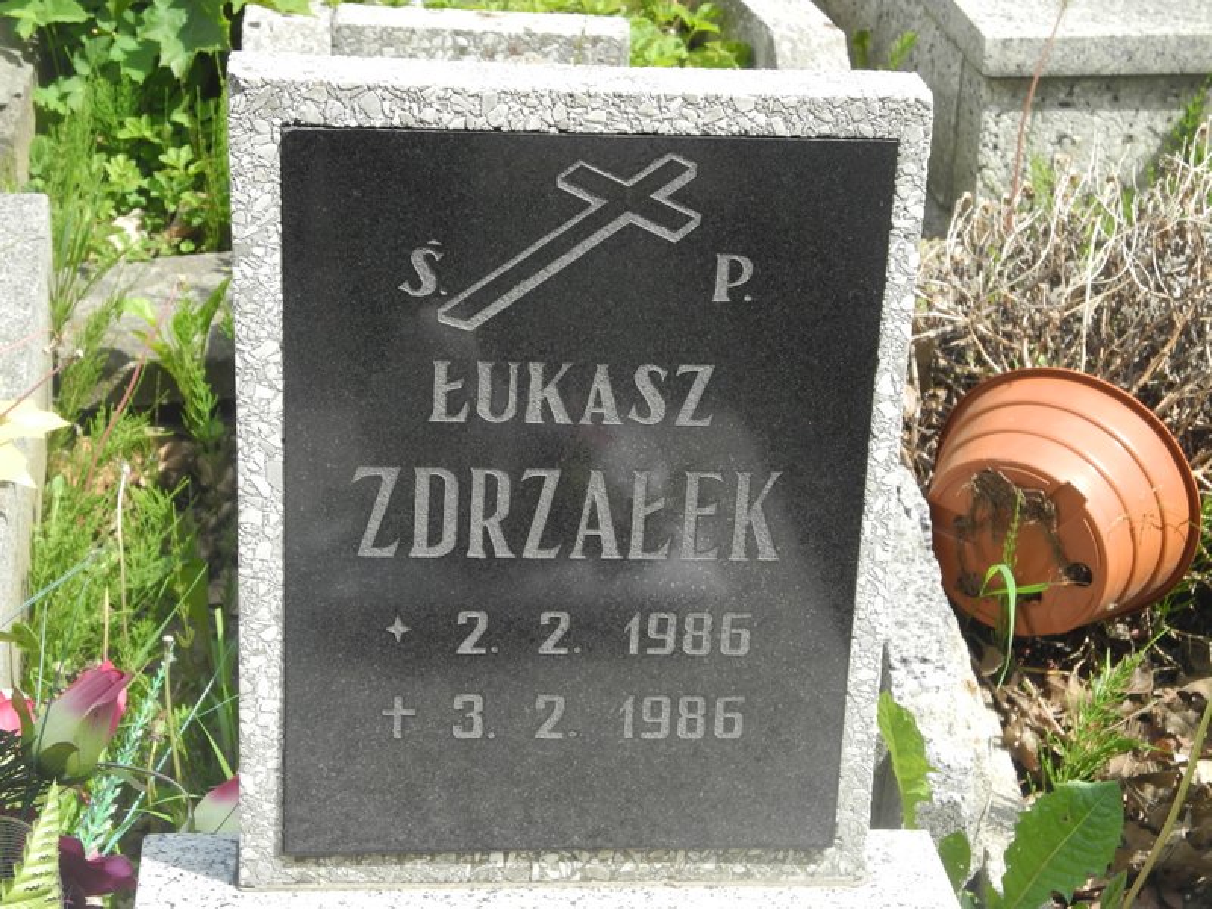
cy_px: 454
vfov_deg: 19.4
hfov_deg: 25.7
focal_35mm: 76
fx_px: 2661
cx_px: 606
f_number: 4
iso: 100
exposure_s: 1/400
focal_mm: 16.3
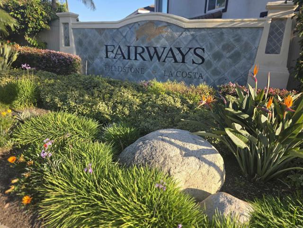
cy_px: 114
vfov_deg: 58.9
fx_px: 201
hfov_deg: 73.9
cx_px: 152
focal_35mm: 23
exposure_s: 1/295
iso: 12
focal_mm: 6.3
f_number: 1.7
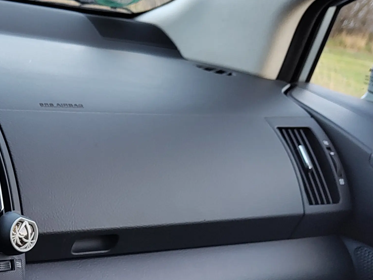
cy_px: 267
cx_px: -41
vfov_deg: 24.3
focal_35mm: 58
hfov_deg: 29.8
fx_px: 625
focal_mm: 5.56
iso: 419
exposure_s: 1/33.3
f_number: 1.8
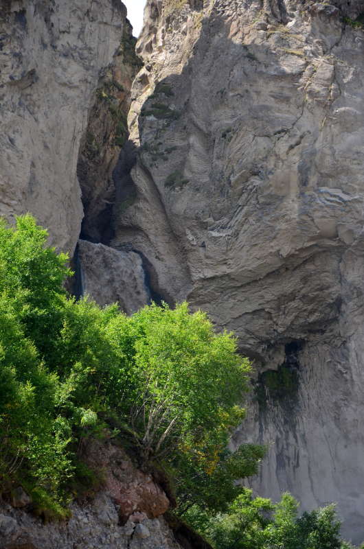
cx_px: 182
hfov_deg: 8.7
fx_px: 2399
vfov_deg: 13.1
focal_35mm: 158
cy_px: 274
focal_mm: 105
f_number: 5.6
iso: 100
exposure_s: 1/100
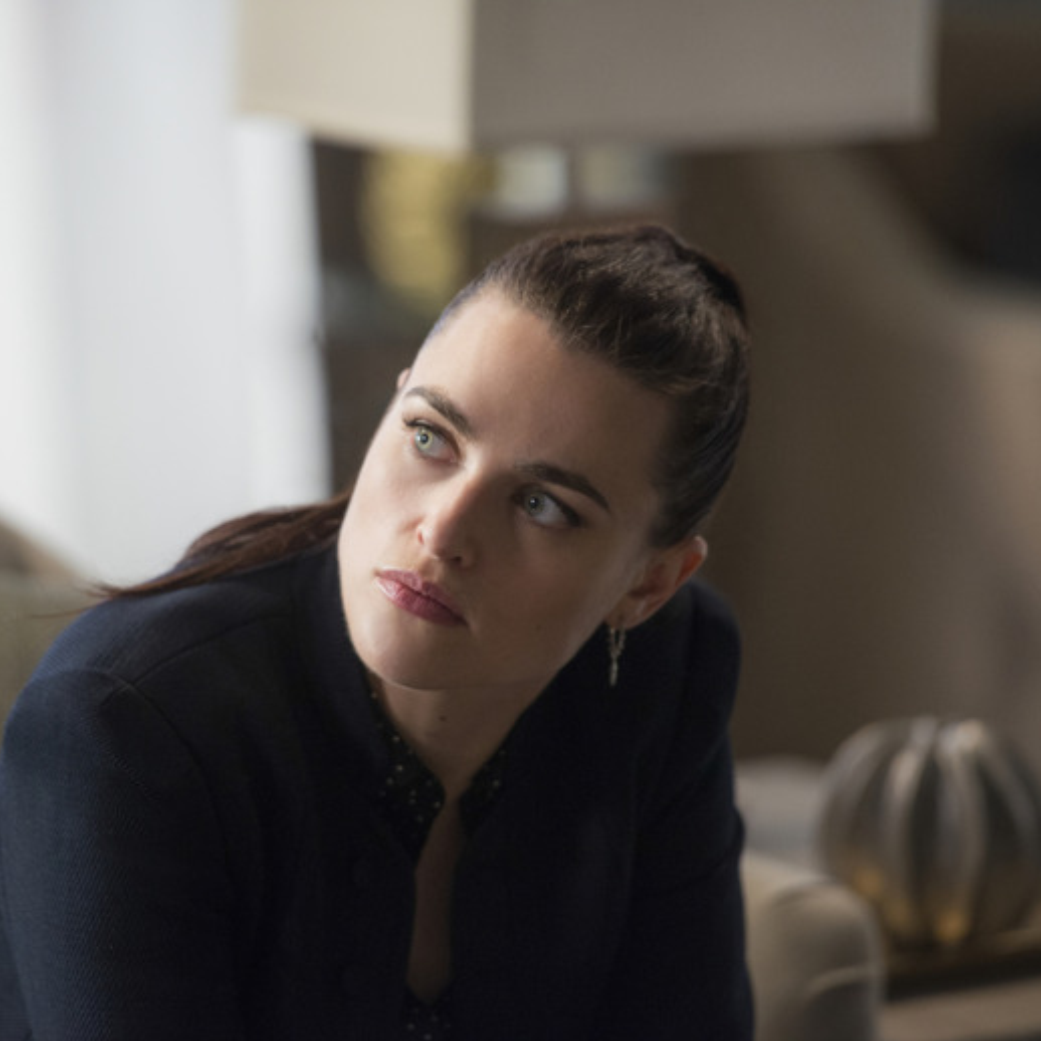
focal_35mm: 256
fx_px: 8710
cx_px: 414
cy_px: 520
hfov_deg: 6.8
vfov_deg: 6.8
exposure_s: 1/100
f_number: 2.8
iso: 2000
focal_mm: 200
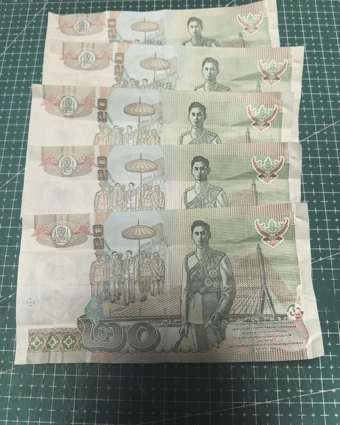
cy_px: 225
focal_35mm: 29
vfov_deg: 60.4
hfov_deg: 50.0
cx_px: 168
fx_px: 365
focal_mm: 6.98
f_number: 2.8
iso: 400
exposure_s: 1/33.3
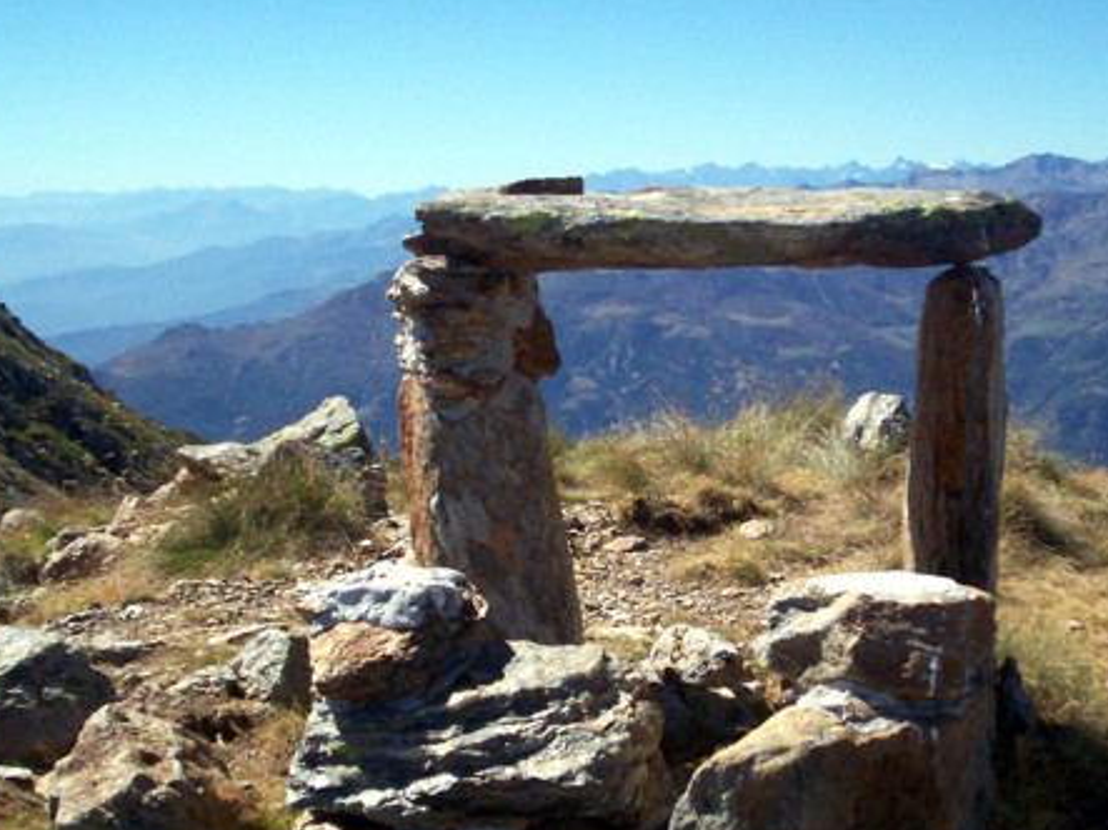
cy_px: 450
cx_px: 725
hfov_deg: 29.6
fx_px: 2080
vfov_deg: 22.6
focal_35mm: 65
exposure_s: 1/914
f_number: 4.5
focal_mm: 5.9
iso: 100
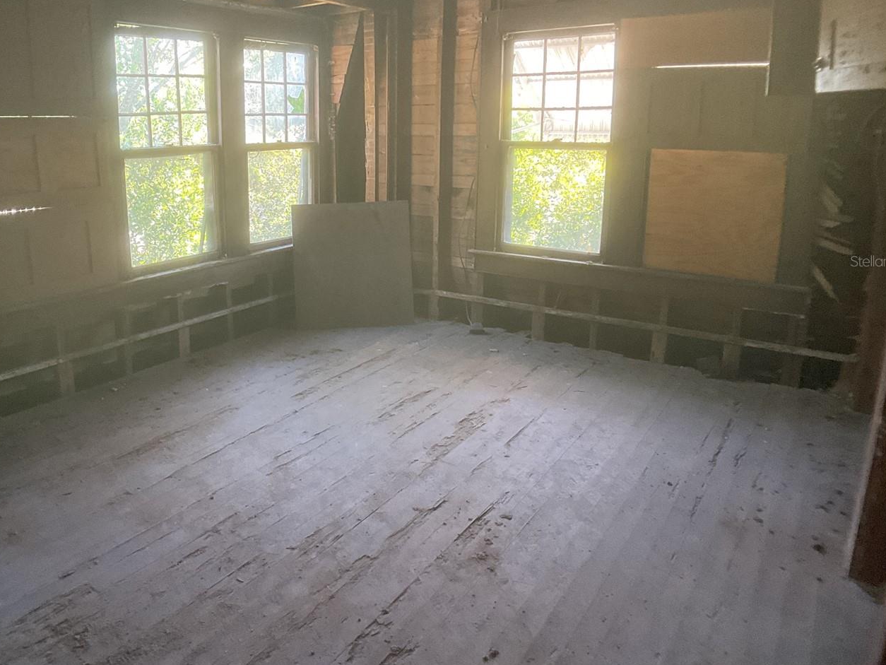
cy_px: 261
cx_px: 352
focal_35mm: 37
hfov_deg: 49.8
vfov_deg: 38.5
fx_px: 947
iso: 80
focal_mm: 3
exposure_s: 1/60
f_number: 1.8
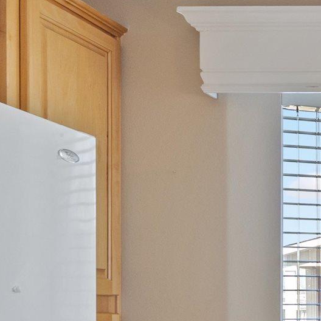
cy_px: 320
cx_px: 599
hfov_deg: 16.7
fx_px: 881
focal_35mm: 84
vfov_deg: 20.0
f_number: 7.1
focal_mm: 17
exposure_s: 1/25
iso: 160
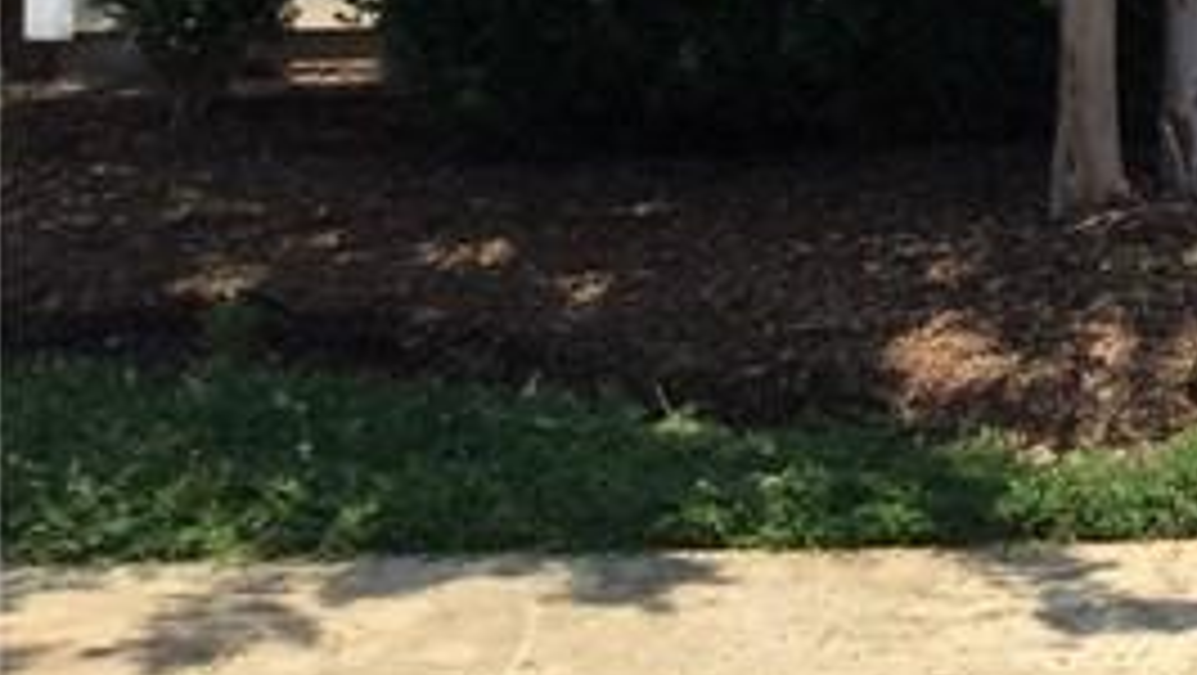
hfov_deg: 14.2
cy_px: -702
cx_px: 2300
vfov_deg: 8.8
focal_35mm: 130
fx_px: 4129
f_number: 2.4
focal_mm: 3.3
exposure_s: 1/1217
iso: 25
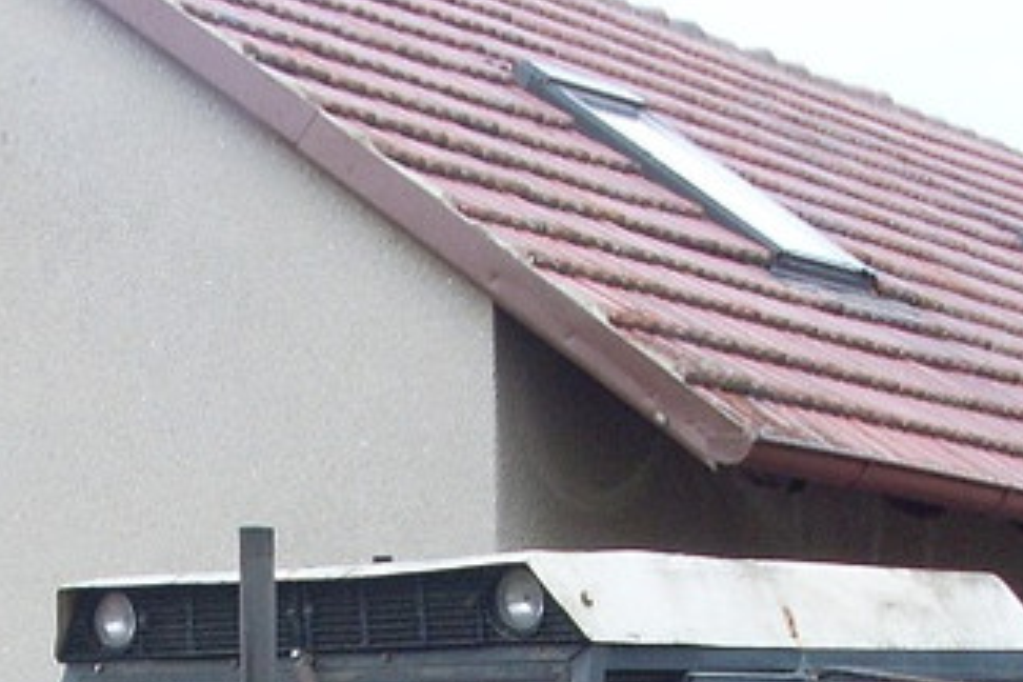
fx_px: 3694
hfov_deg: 15.7
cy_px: 1159
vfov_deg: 10.1
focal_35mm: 130
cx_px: 339
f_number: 3
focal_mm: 6.3
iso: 80
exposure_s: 1/125
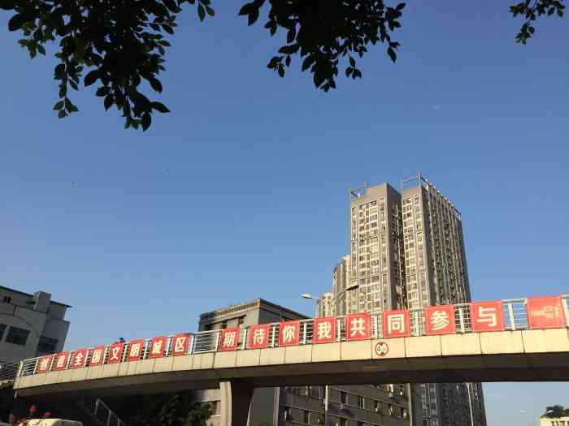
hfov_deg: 61.7
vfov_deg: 48.2
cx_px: 284
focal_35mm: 29
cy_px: 213
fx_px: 477
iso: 32
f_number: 2.2
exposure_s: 1/1582
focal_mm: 4.15
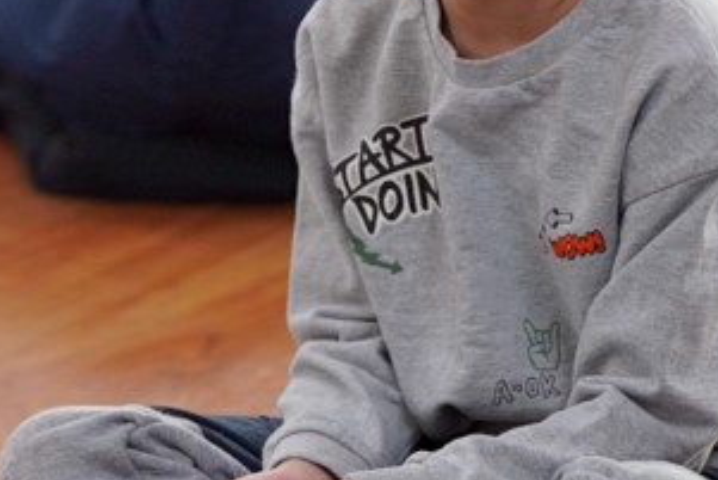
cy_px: 110
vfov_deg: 3.5
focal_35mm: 398
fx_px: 7941
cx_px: 291
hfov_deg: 5.2
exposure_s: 1/160
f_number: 4
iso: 1600
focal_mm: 133
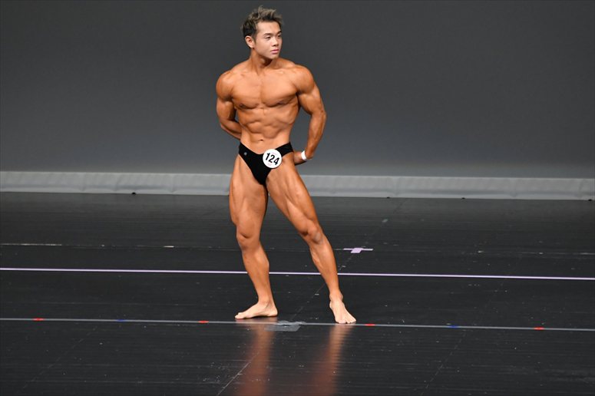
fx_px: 5699
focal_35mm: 345
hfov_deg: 6.0
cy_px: 198
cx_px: 298
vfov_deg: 4.0
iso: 4000
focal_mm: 230
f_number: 5.6
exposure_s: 1/400
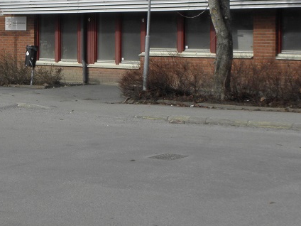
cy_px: 33
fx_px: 835
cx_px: -9
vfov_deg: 15.3
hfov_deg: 19.8
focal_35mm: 96
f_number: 5.6
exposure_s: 1/200
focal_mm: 7.31
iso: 64
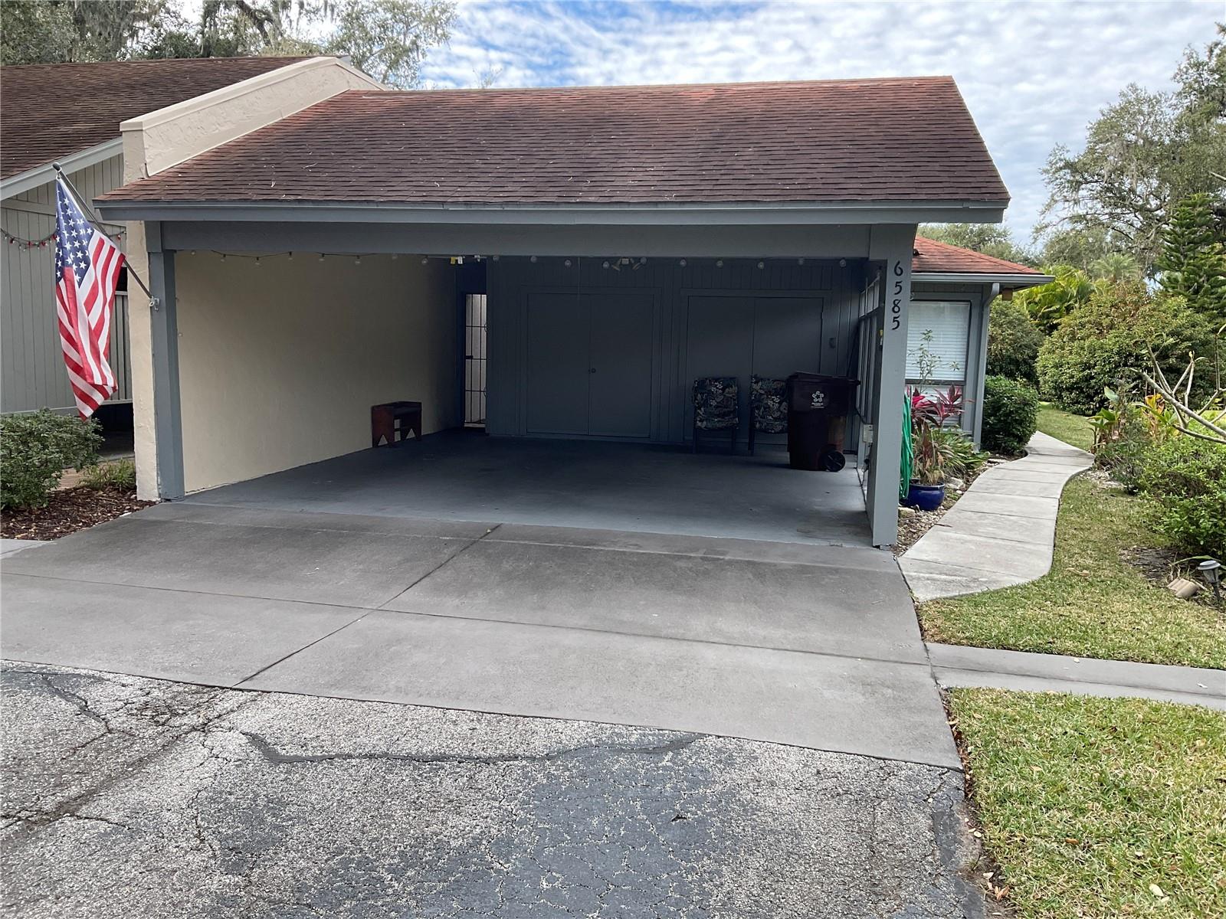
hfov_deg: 61.7
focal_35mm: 29
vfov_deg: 48.2
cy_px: 460
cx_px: 613
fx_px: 1027
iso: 16
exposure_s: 1/281
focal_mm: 3
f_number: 1.8
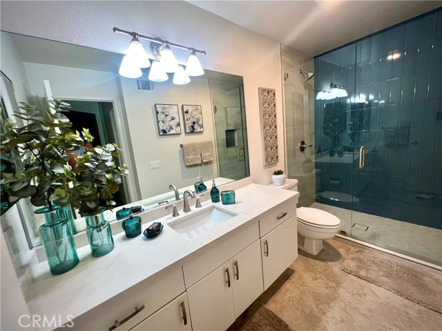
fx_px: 166
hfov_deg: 106.2
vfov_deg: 89.9
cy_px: 166
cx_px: 221
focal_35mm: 13
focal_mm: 1.57
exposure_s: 1/120
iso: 200
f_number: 1.8
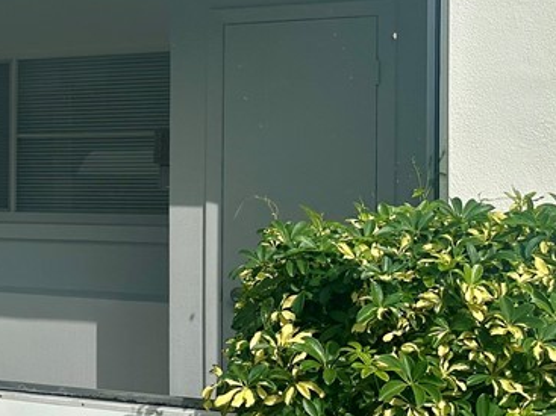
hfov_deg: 24.5
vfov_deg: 21.9
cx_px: -203
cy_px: 186
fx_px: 1076
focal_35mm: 67
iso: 80
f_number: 1.78
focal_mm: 6.86
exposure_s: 1/15625
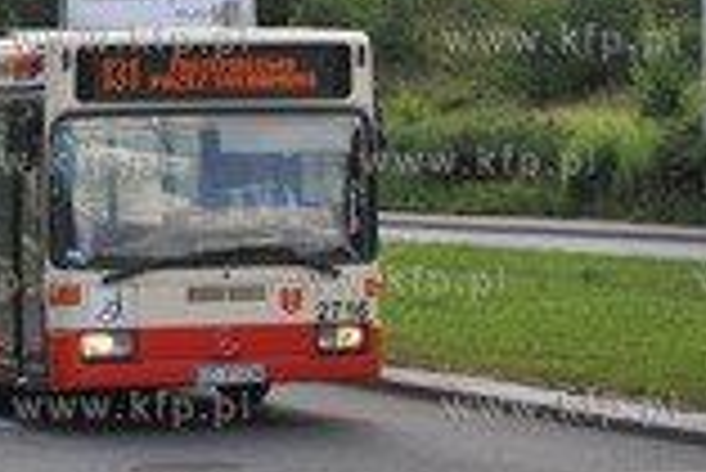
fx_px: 3494
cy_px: 99
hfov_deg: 11.3
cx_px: -139
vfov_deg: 7.7
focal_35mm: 178
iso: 400
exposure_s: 1/800
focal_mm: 70
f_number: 6.3
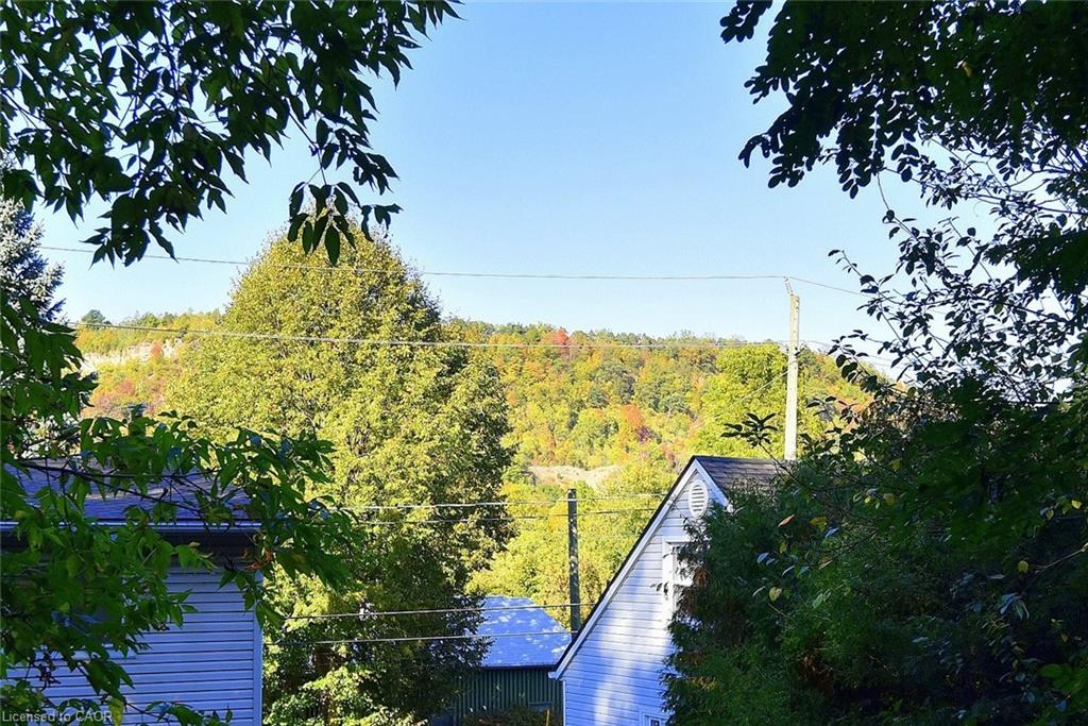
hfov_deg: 54.4
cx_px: 544
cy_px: 363
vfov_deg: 37.9
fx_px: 1058
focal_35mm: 35
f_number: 10
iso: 500
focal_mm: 35
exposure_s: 1/400
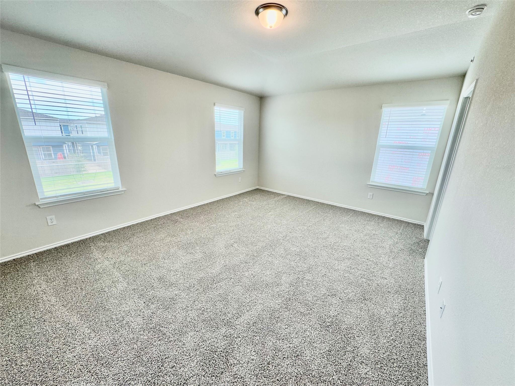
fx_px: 208
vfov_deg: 85.7
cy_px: 193
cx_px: 258
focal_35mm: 14
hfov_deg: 102.1
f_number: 2.2
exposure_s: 1/120
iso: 125
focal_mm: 2.22
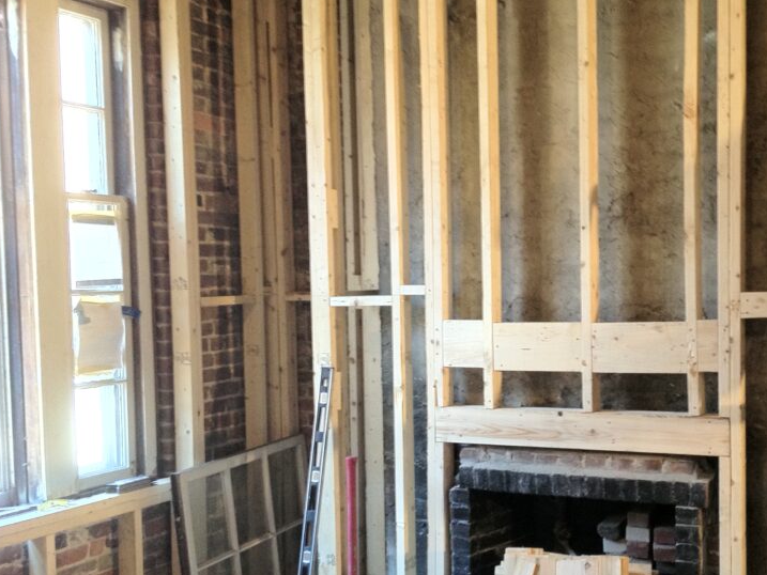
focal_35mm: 50
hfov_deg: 37.6
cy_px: 325
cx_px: 534
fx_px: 1108
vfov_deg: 29.1
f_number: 2.4
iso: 200
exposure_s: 1/20
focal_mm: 4.28
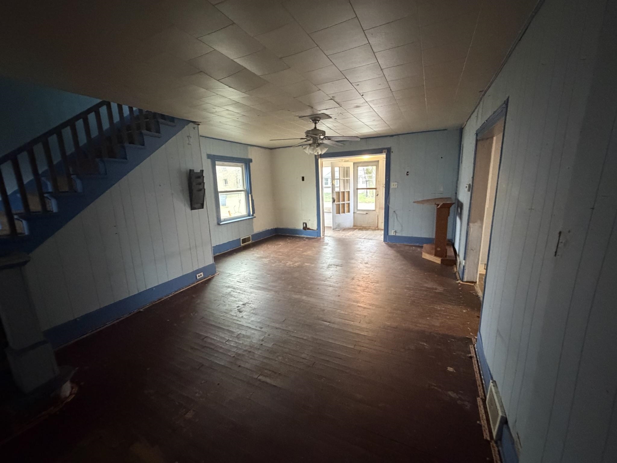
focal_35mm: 14
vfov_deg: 85.7
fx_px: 250
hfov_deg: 102.1
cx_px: 308
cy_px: 232
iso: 1000
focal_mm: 2.22
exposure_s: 1/40
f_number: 2.2
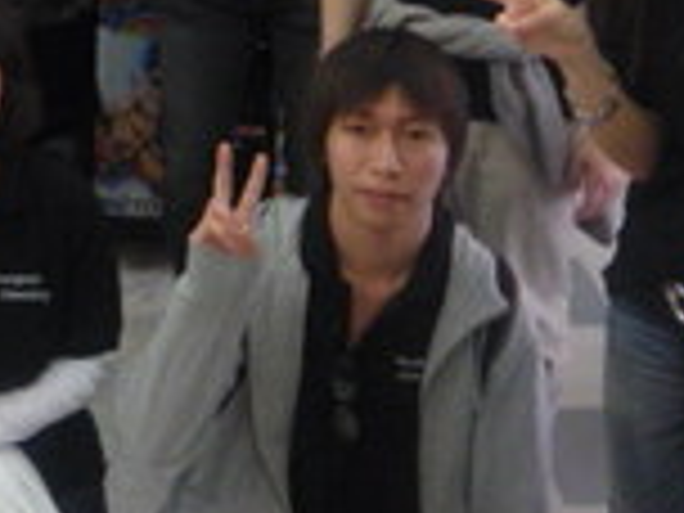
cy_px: -99
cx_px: 130
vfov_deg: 17.8
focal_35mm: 79
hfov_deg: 24.3
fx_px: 1561
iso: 400
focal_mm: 5.2
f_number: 3.3
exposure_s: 1/15
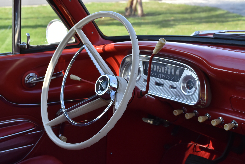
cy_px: 82
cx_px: 122
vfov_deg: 20.6
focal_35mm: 66
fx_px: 450
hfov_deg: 30.5
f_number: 8
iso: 800
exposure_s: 1/400
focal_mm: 44
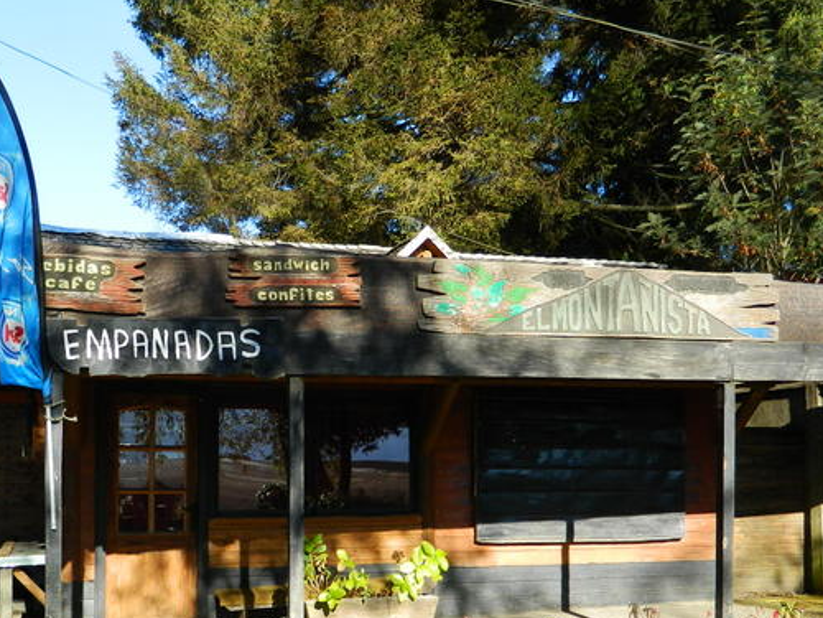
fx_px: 951
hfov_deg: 46.5
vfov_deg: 35.4
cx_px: 331
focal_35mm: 40
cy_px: 437
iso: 80
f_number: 3.1
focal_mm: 4.5
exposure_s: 1/250
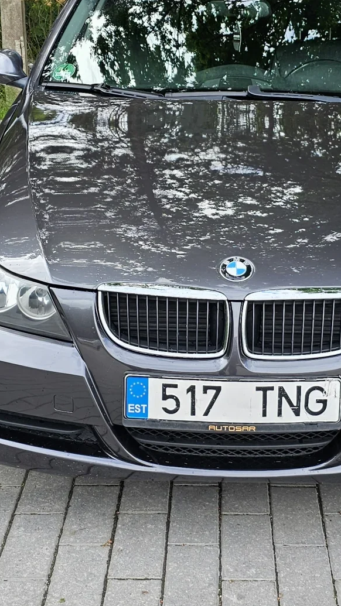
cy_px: 262
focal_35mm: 62
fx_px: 997
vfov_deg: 33.8
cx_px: 229
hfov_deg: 19.3
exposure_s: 1/135
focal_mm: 6.3
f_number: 1.7
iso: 10
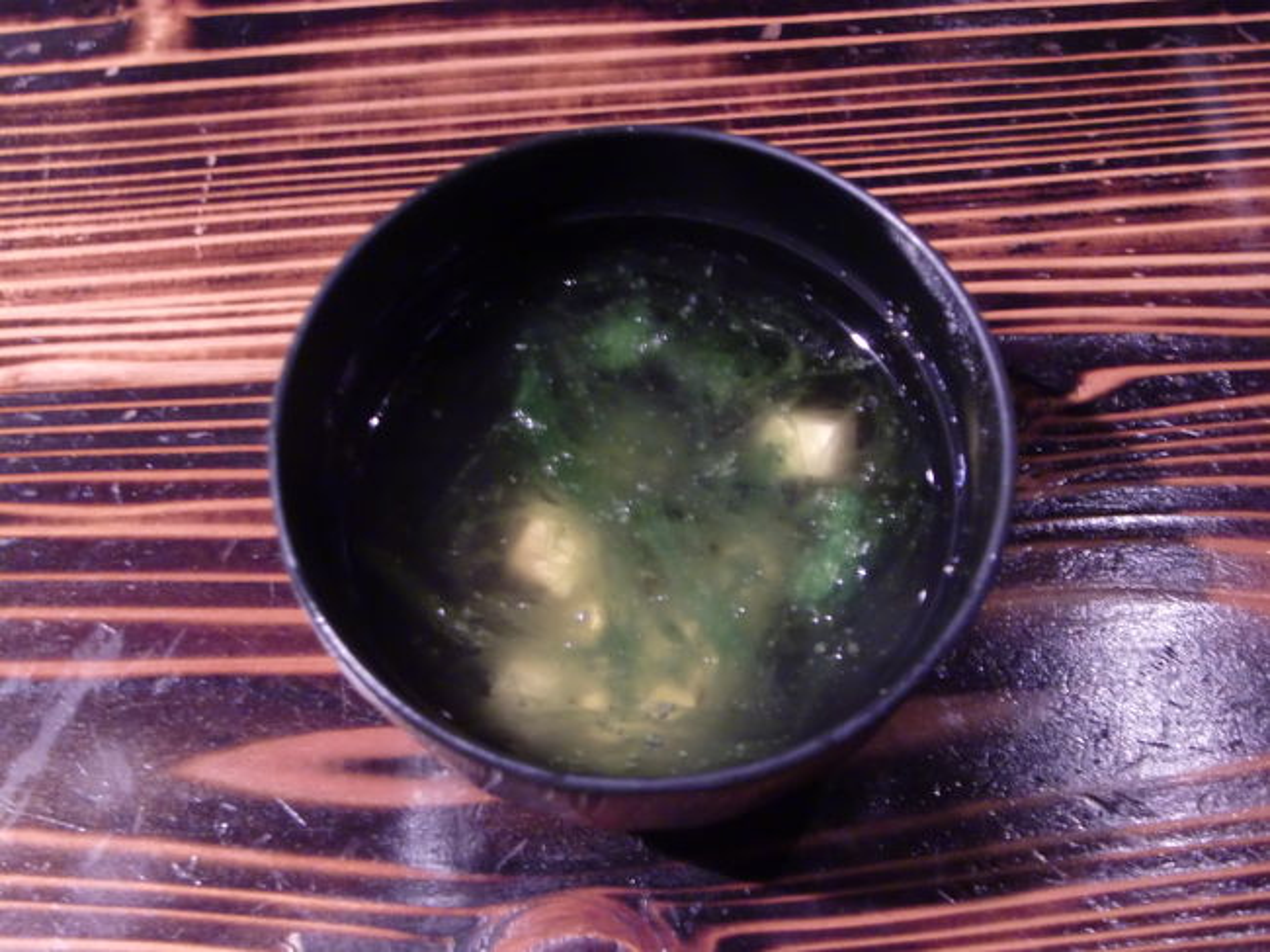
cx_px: 635
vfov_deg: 31.5
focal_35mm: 46
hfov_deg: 41.3
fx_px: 1687
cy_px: 476
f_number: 3.3
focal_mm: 8.2
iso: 400
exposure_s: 1/3.33
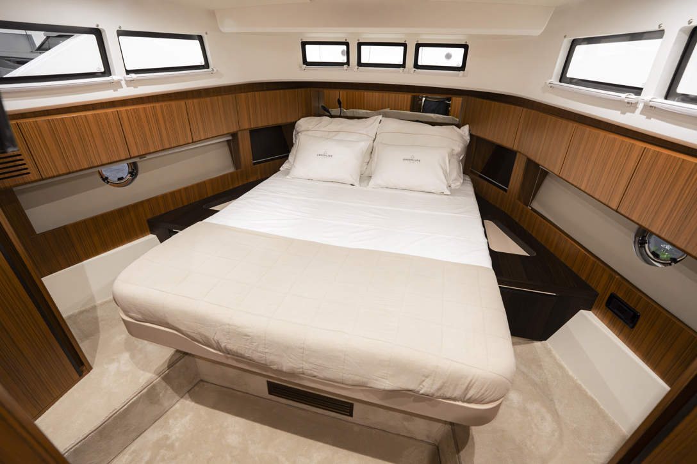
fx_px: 310
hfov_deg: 96.7
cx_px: 348
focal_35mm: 16
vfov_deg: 73.7
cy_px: 232
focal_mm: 16
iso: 2500
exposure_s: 1/30
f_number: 5.6
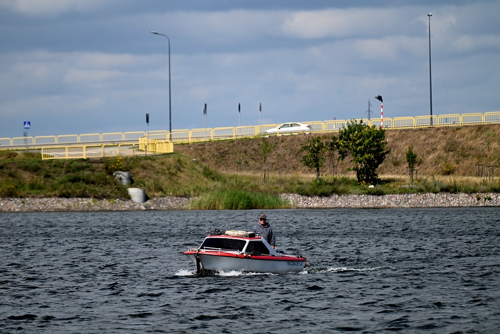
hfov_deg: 6.9
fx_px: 4168
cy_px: 167
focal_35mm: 300
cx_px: 250
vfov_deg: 4.6
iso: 100
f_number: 6.3
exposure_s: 1/640
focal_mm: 300
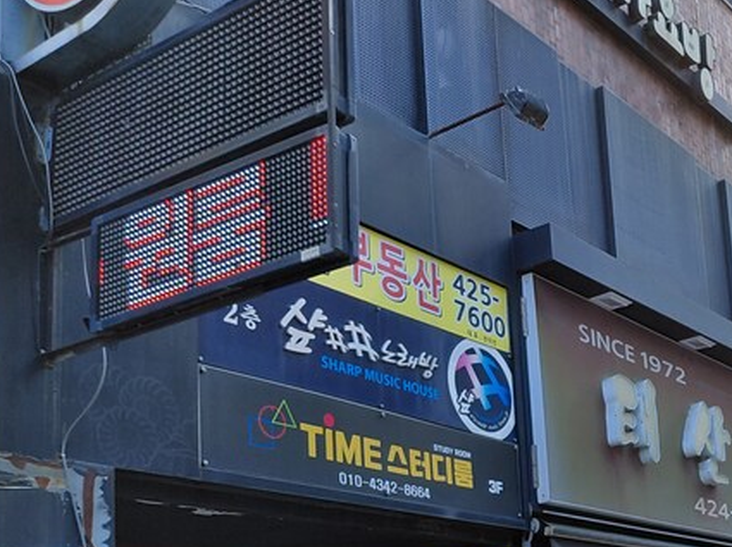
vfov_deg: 26.1
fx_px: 1120
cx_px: 699
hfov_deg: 33.7
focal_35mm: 53
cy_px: 546
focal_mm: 4.69
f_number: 1.8
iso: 50
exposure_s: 1/222
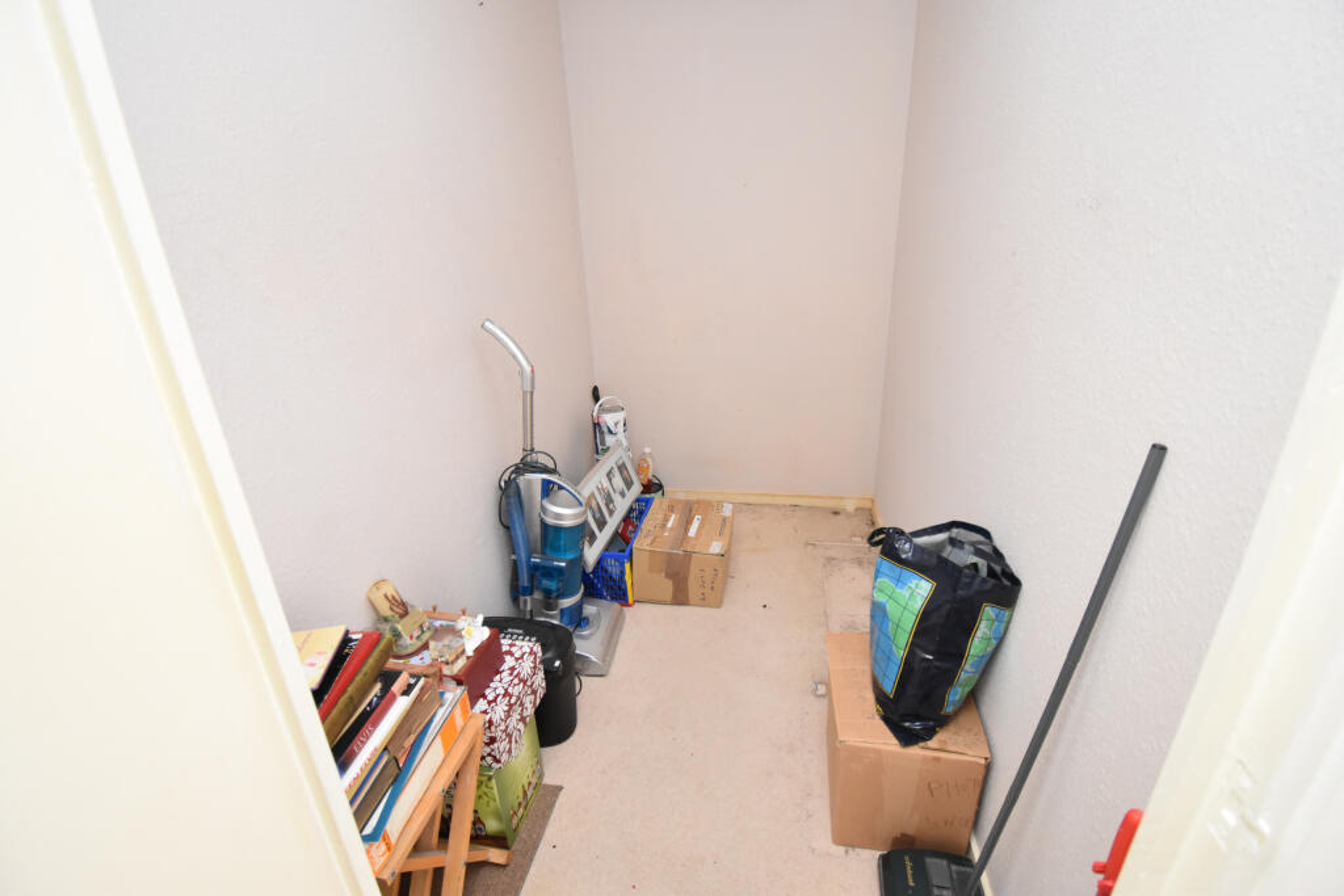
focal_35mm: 15
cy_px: 448
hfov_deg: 100.4
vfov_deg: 77.3
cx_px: 672
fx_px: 560
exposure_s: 1/125
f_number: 4.5
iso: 1600
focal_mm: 10
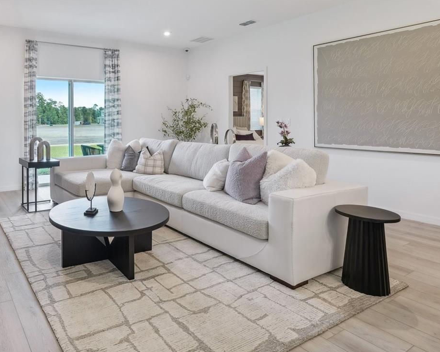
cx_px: 114
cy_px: 123
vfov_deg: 59.7
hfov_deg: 68.3
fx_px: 299
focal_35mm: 23
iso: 400
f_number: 8
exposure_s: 1/25
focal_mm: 14
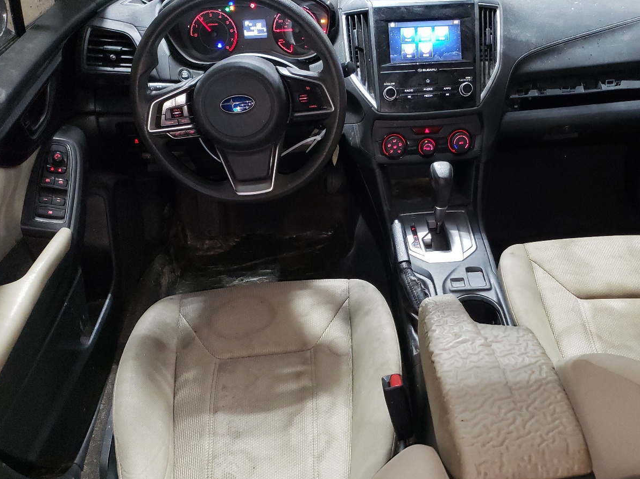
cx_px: 408
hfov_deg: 52.0
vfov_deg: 40.7
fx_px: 647
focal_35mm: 35
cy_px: 258
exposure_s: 1/30
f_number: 1.5
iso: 323
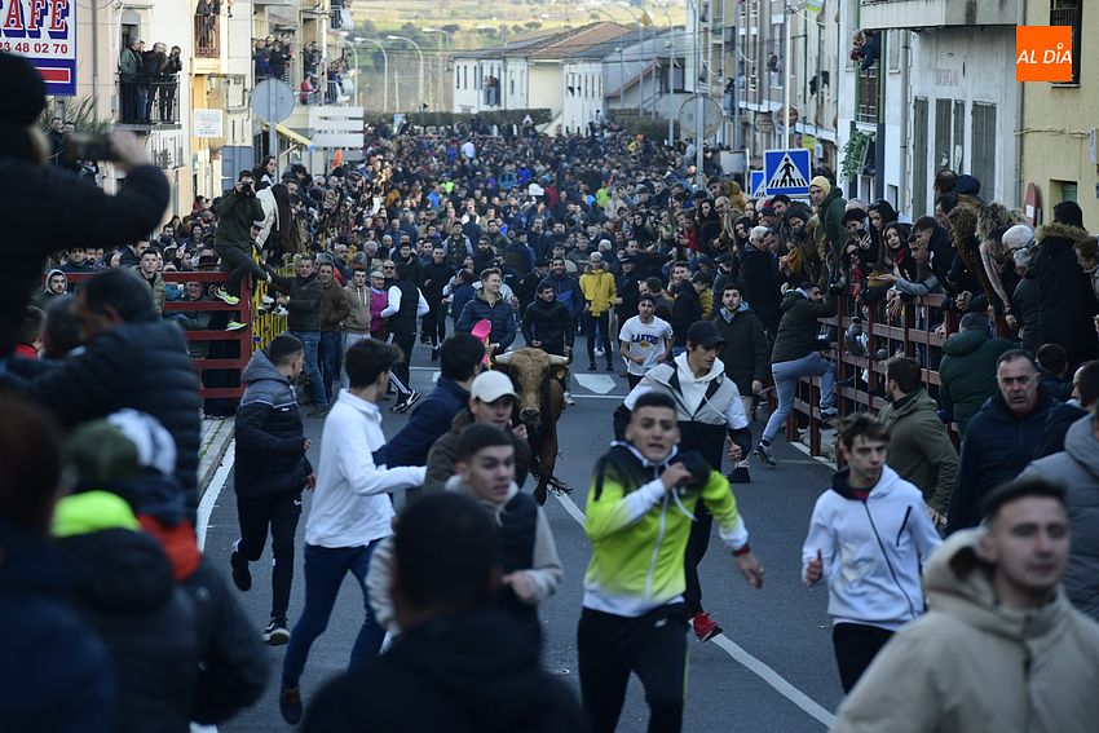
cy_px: 366
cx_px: 550
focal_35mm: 180
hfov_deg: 11.4
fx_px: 5496
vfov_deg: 7.6
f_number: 5.6
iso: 1250
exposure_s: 1/320
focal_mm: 180
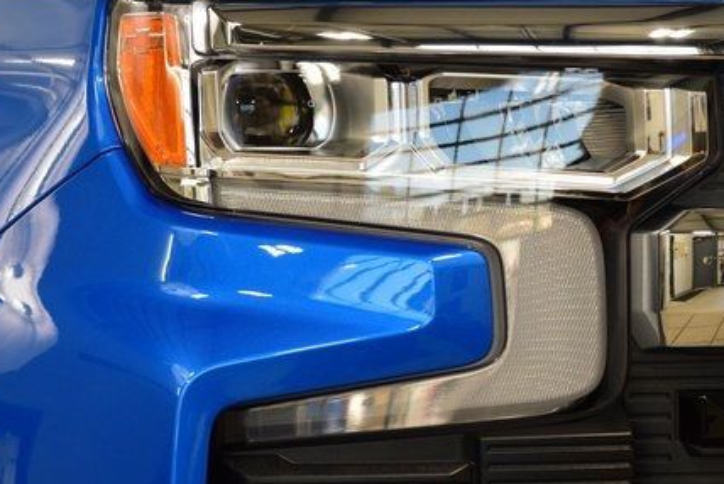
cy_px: 239
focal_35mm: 157
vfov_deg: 8.8
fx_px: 3159
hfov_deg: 13.1
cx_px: 409
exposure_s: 1/125
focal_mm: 70
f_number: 5
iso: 1600
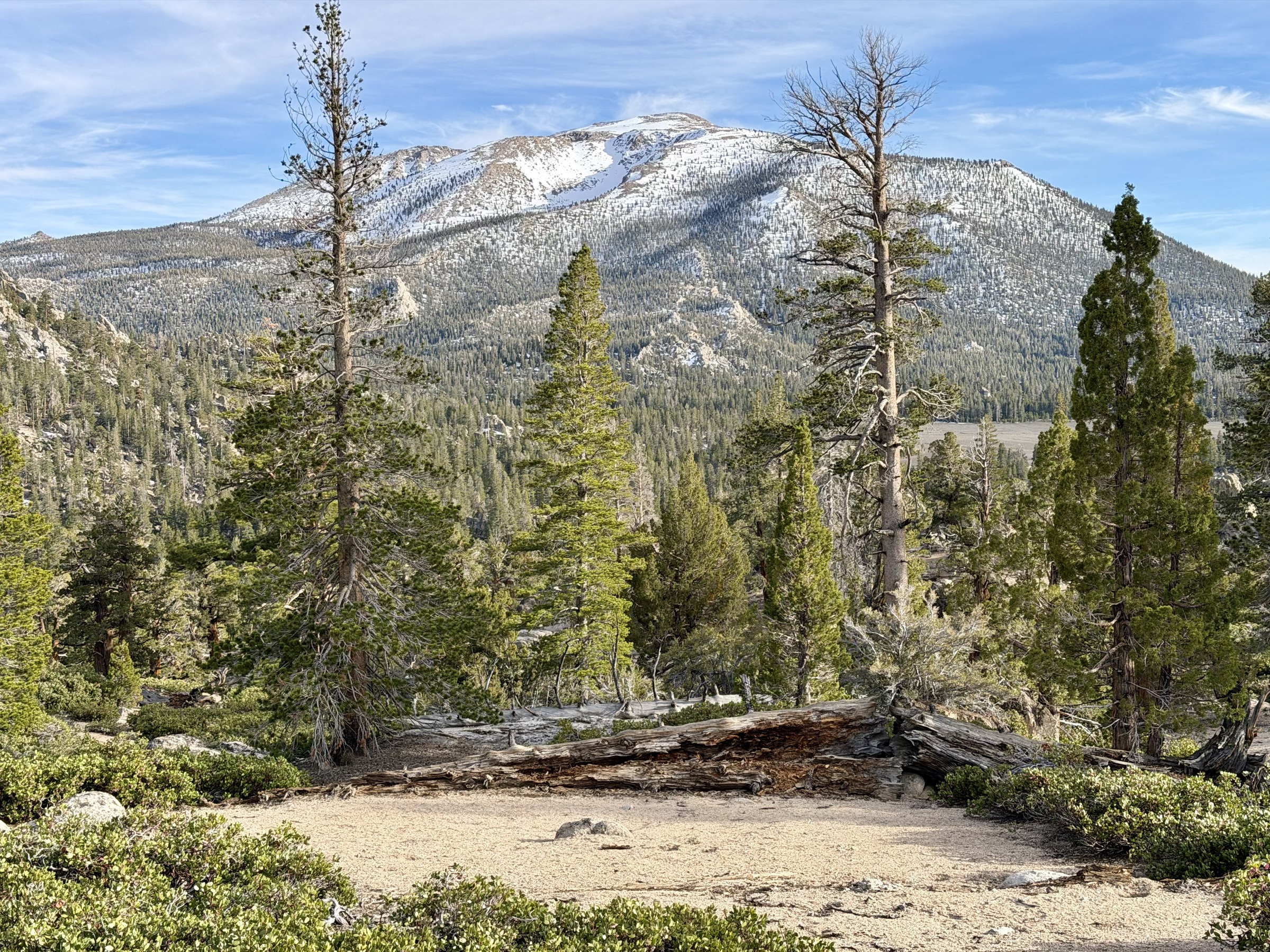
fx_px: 1761
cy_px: 476
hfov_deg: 39.7
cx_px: 635
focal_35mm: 48
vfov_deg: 30.3
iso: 80
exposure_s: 1/2208
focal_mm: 6.76
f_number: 1.78
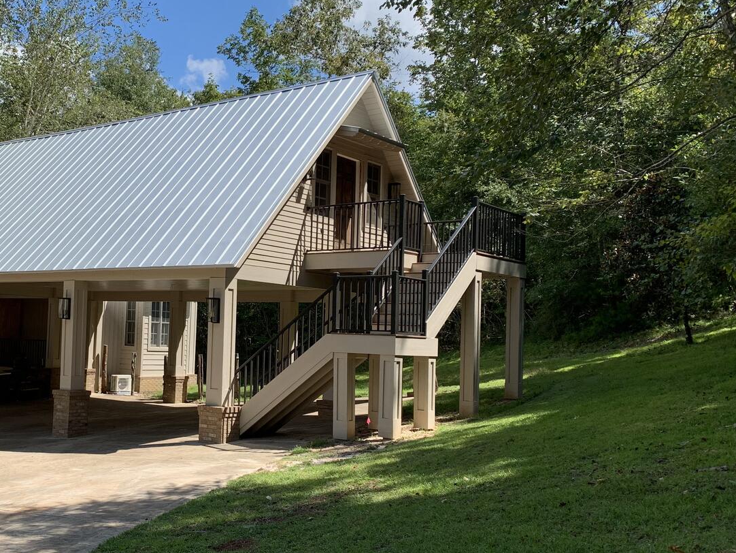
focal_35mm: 41
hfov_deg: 44.3
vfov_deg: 35.1
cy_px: 292
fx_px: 872
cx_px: 188
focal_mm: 4.25
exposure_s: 1/1490
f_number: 1.8
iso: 25
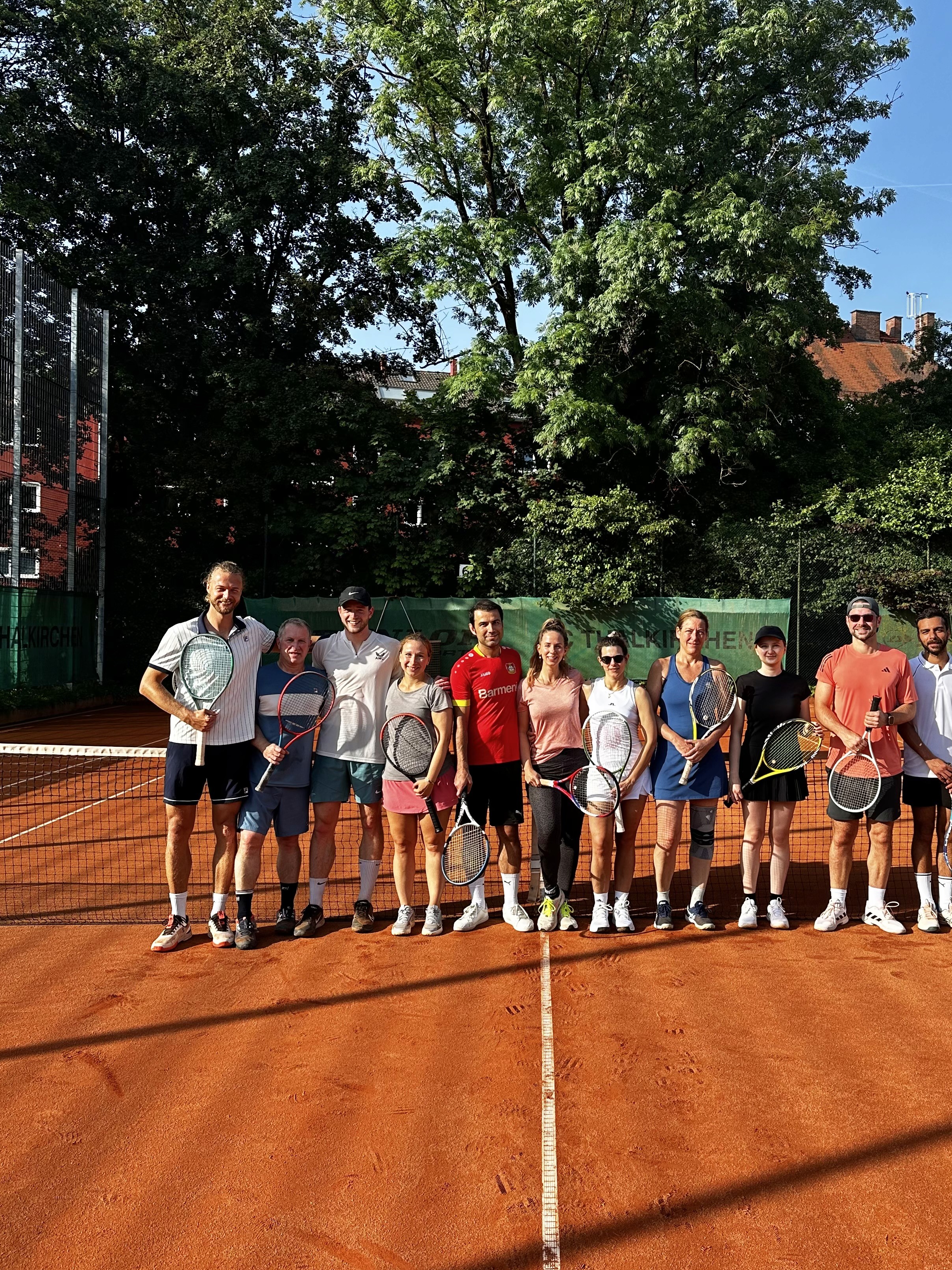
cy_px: 629
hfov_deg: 46.5
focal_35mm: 30
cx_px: 577
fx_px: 1100
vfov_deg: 60.0
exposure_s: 1/1949
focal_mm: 6.86
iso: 80
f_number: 1.78
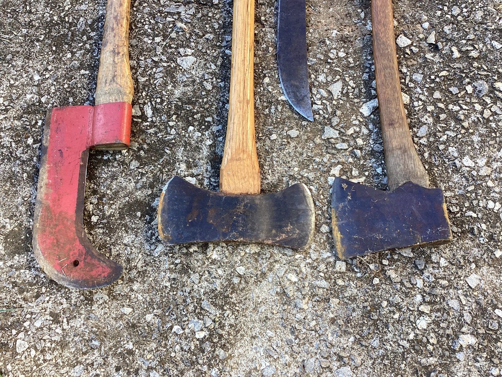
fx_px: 450
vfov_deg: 45.4
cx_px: 251
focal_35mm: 31
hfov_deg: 58.3
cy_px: 188
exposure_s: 1/105
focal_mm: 3.3
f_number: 2.4
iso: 25
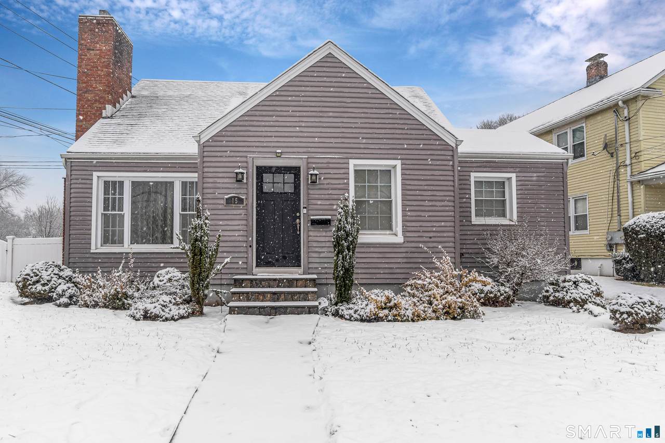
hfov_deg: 77.3
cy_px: 222
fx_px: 416
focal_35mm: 22
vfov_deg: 56.1
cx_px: 332
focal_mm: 15
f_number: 5.6
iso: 100
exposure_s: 1/250
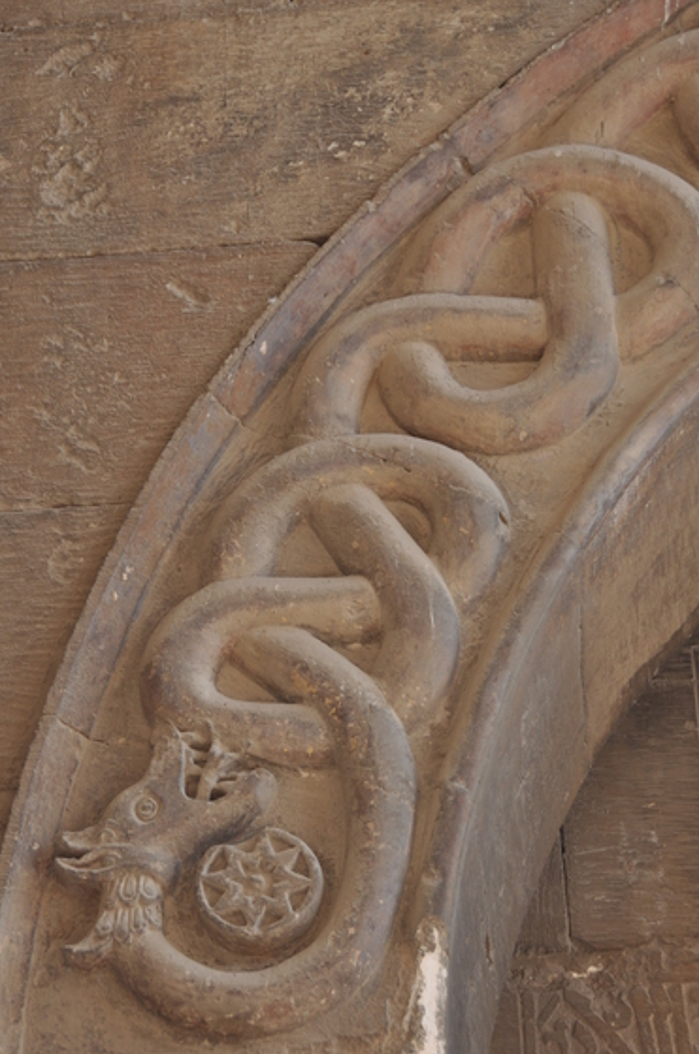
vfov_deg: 18.6
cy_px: 593
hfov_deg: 12.4
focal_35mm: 110
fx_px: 3217
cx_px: 314
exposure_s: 1/320
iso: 200
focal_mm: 62
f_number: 4.8
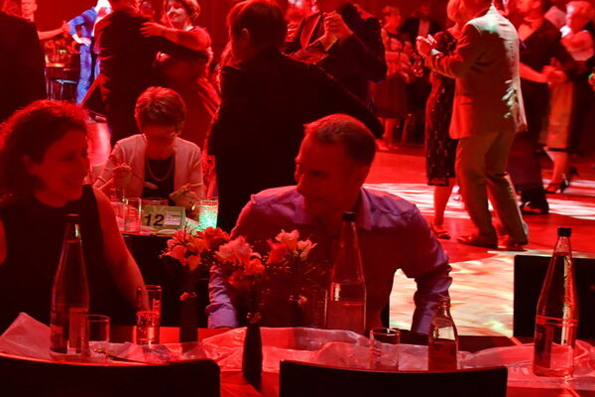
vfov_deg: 16.8
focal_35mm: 81
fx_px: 1339
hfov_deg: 24.3
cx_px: 57
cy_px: 114
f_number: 4
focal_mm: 27
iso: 2500
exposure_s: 1/60
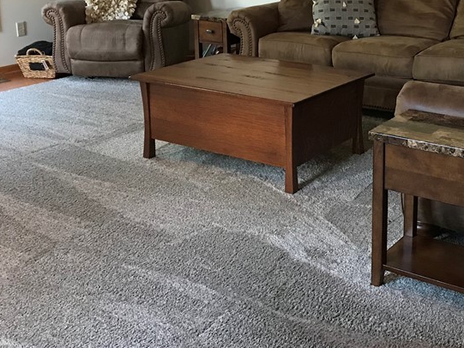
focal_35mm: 53
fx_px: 711
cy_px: 64
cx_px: 307
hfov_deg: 35.8
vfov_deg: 27.0
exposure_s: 1/15
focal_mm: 3.99
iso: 64
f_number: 1.8
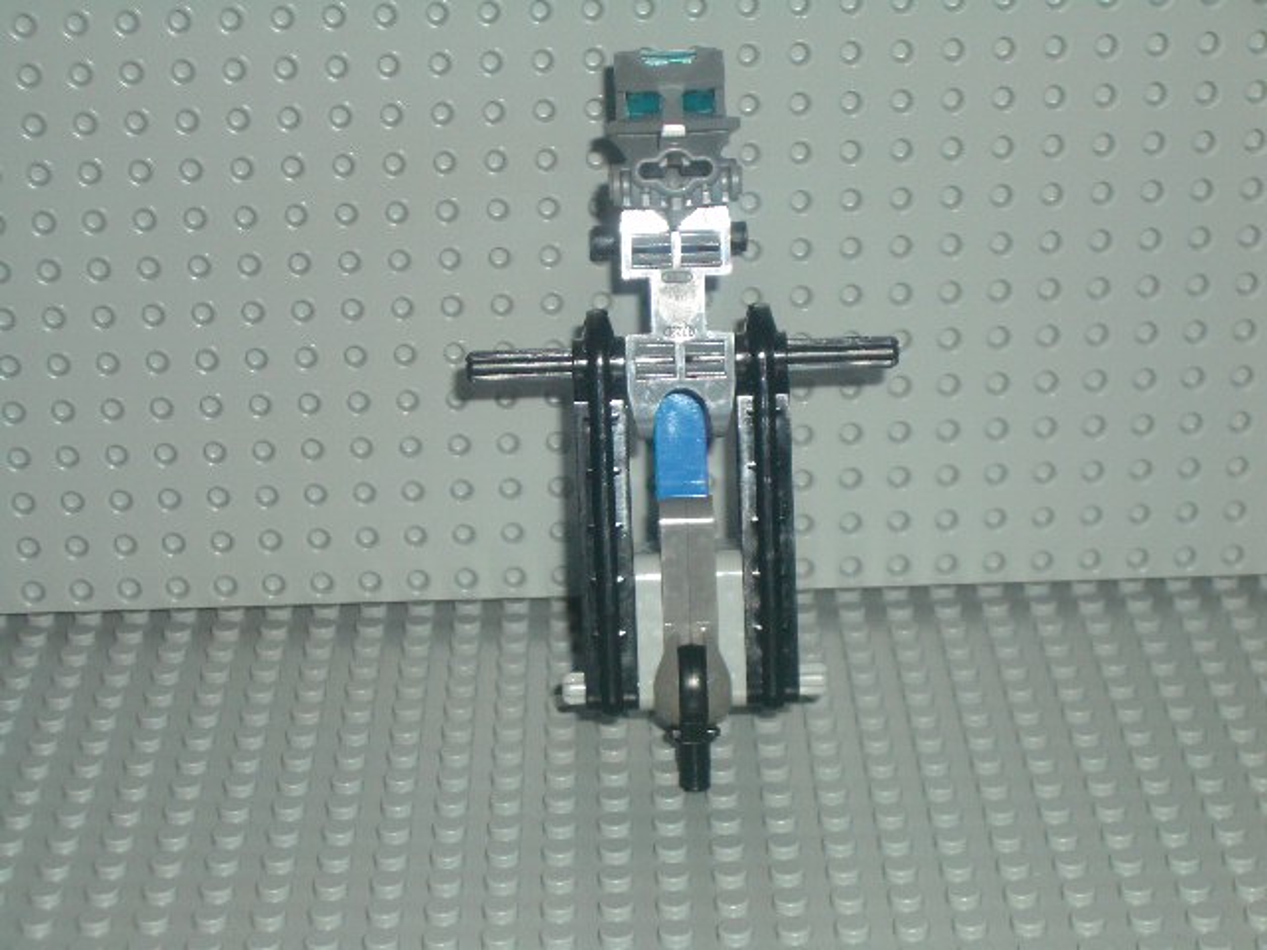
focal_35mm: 88
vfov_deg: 16.8
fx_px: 3221
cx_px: 634
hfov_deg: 22.3
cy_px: 475
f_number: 4.4
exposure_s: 1/60
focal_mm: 14.6
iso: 100
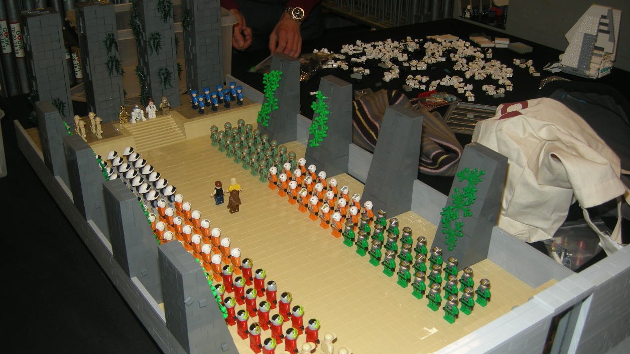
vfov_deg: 29.7
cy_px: 187
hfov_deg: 50.5
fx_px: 668
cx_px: 317
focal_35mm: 40
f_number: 2.7
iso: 64
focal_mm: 7.5
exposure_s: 1/30
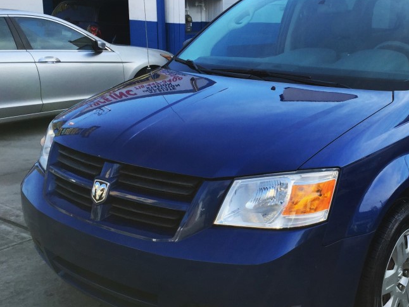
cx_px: 294
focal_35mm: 46
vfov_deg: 31.5
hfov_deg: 40.4
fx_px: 543
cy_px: 148
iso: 32
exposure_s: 1/514
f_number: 2.2
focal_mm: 4.15
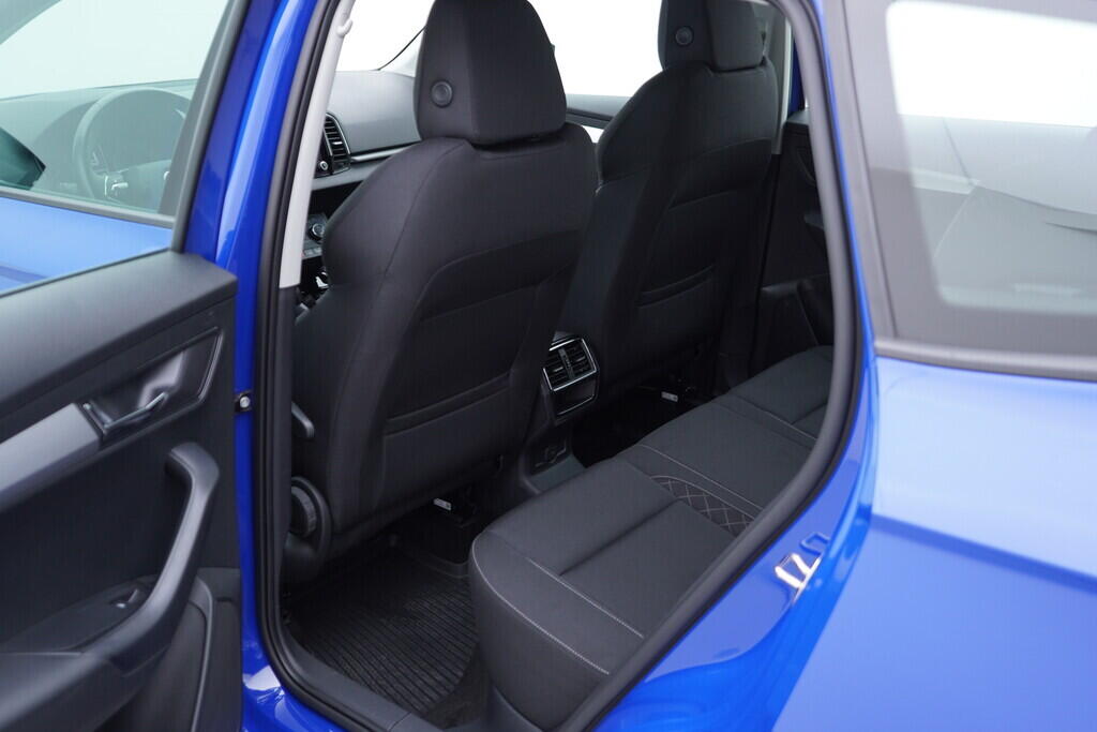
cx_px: 548
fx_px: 1097
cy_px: 366
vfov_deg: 36.9
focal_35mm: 36
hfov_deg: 53.1
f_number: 2.8
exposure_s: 1/40
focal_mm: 24
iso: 200
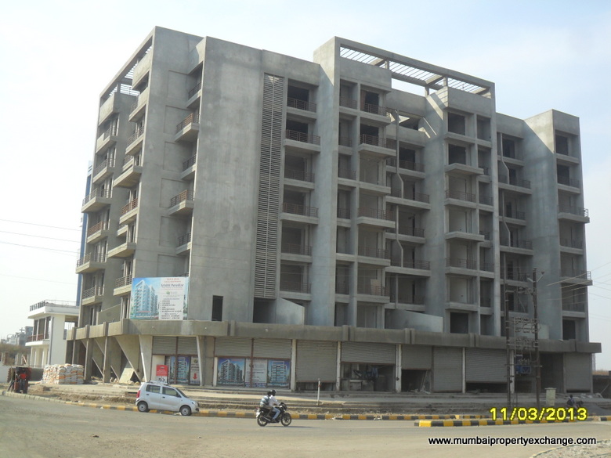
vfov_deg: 32.9
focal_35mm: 44
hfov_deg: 42.9
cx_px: 306
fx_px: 777
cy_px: 229
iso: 100
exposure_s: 1/350
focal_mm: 7.8
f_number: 4.5
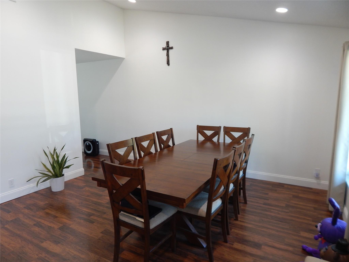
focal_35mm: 22
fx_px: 222
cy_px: 131
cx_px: 174
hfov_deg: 76.4
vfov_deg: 61.1
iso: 180
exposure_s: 1/30
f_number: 3
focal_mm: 4
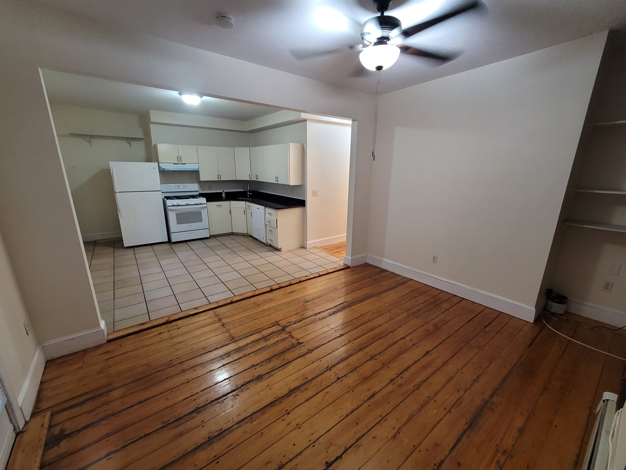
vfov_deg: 89.9
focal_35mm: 13
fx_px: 235
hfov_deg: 106.2
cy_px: 235
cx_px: 313
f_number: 2.2
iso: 320
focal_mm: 2.2
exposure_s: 1/30
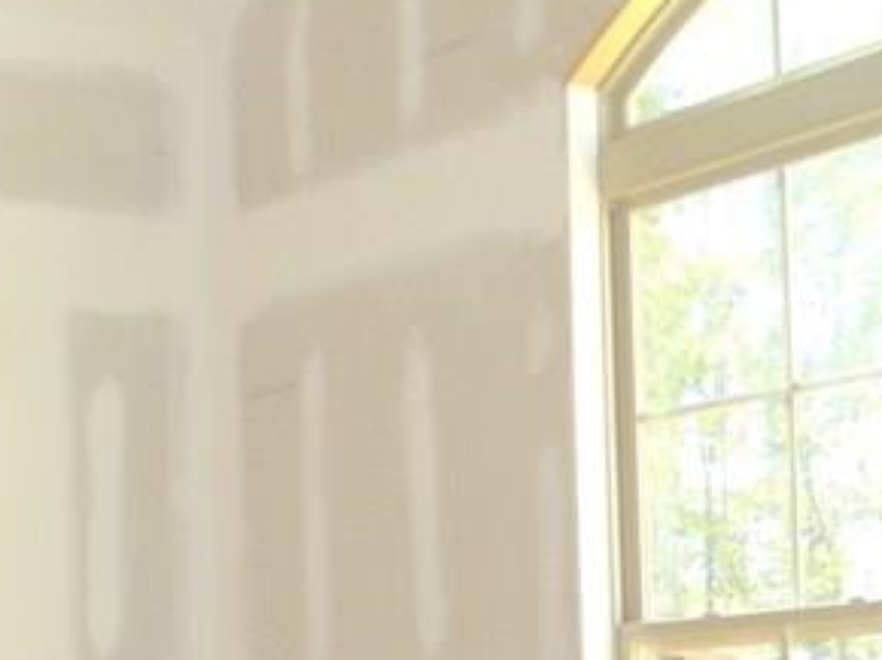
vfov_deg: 14.7
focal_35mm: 99
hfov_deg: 18.9
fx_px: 2520
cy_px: 642
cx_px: -143
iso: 112
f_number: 3.5
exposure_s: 1/53.5
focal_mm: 5
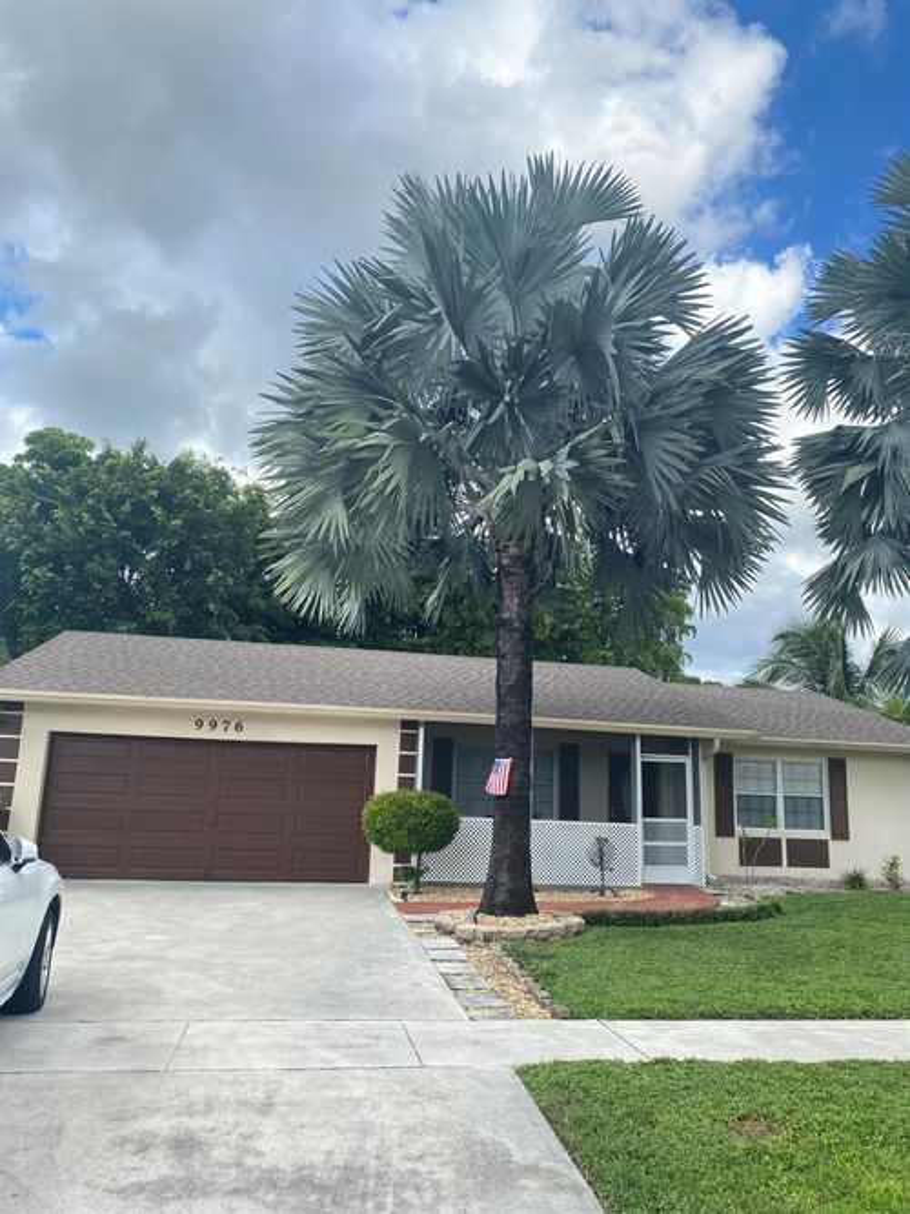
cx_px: 455
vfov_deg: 67.3
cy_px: 607
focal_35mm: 26
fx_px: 912
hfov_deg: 53.0
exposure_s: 1/1316
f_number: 1.8
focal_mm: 4.25
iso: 32
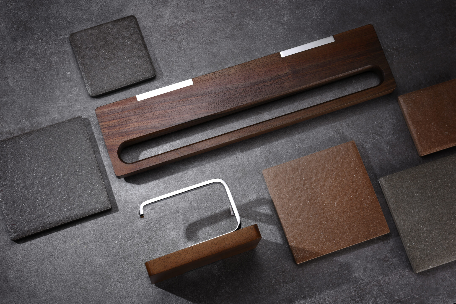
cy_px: 152
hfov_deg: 28.8
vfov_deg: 19.5
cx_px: 228
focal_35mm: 70
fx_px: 887
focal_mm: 70
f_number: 10
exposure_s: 1/125
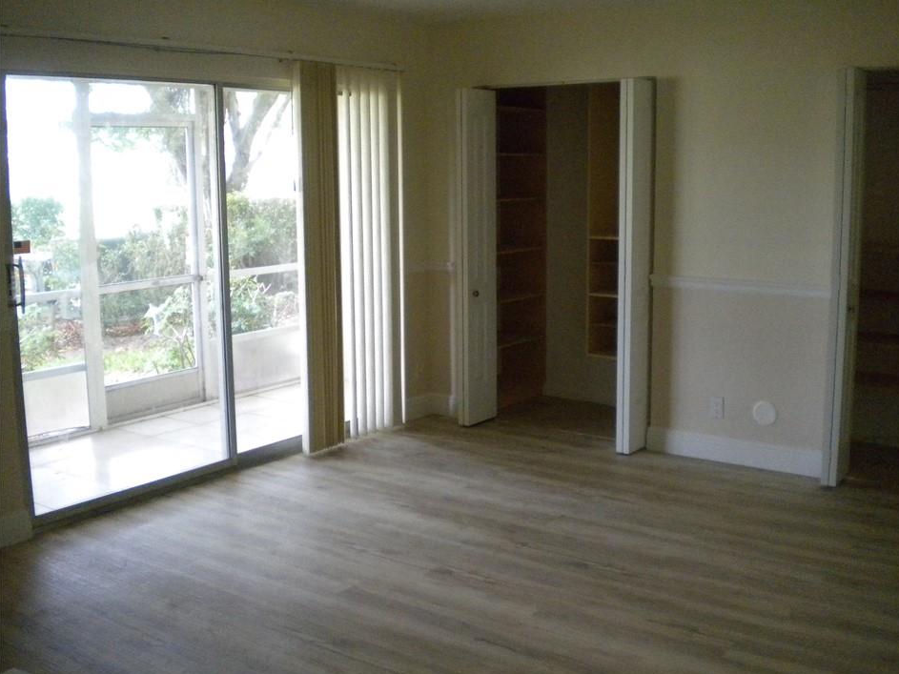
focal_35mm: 38
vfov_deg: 37.7
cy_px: 320
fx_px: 987
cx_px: 485
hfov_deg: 48.9
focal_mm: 6.3
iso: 766
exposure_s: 1/66.6
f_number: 3.1
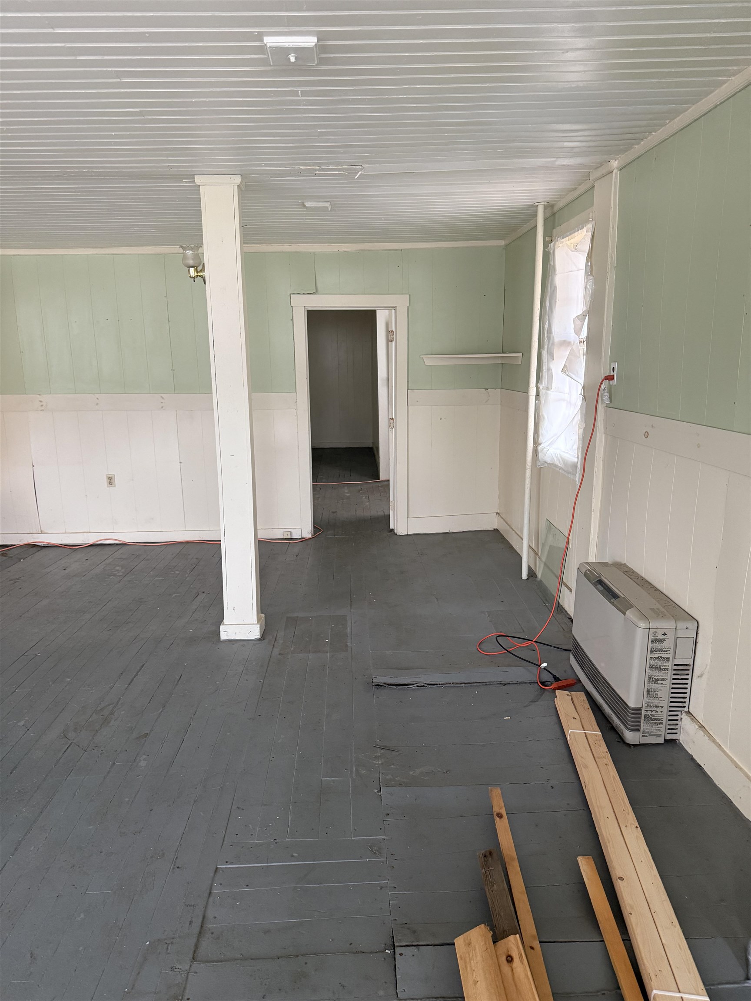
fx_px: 694
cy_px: 500
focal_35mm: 24
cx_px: 376
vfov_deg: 71.6
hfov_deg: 56.8
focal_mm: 6.76
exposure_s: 1/60
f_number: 1.78
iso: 400
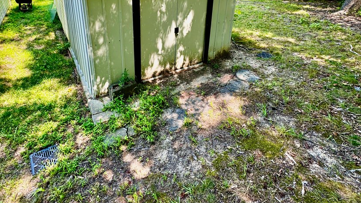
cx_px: 175
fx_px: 201
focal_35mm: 21
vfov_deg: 49.6
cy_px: 33
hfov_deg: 83.8
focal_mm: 2.22
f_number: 2.2
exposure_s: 1/130
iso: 40
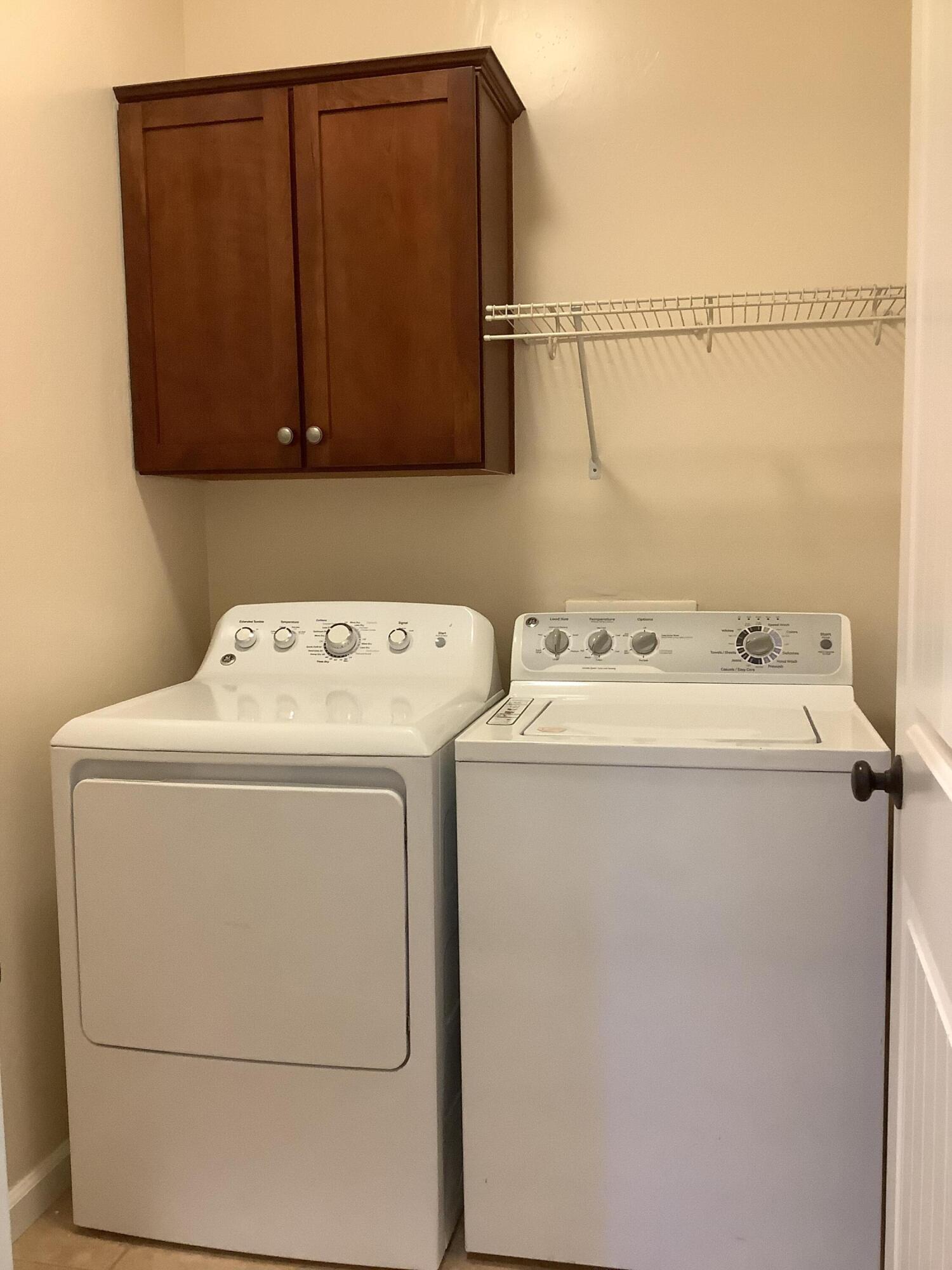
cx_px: 476
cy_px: 635
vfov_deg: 58.4
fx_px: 1137
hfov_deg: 45.4
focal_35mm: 31
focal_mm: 3.3
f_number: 2.4
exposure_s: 1/60
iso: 200
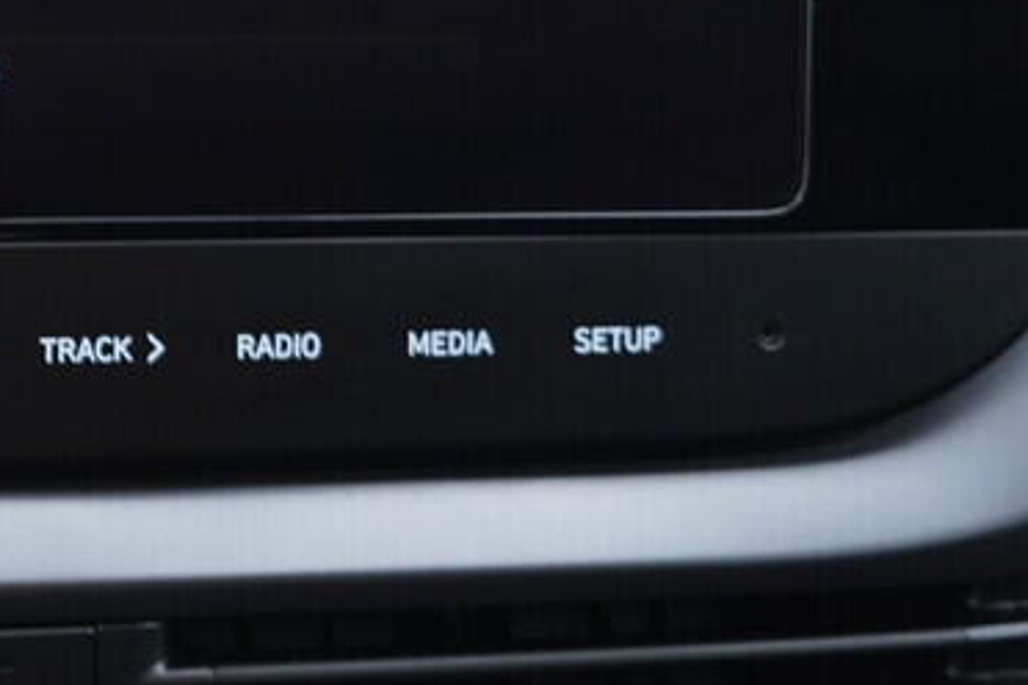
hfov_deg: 19.8
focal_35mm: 99
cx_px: -75
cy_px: 195
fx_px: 2827
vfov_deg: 13.8
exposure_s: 1/40
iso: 320
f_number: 2.8
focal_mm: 24
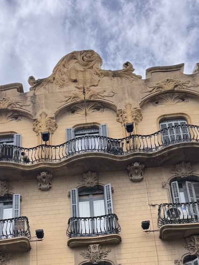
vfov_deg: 27.6
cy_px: 292
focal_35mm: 64
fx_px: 490
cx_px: 49
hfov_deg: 22.7
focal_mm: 6.76
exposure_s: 1/1923
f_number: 1.78
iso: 80
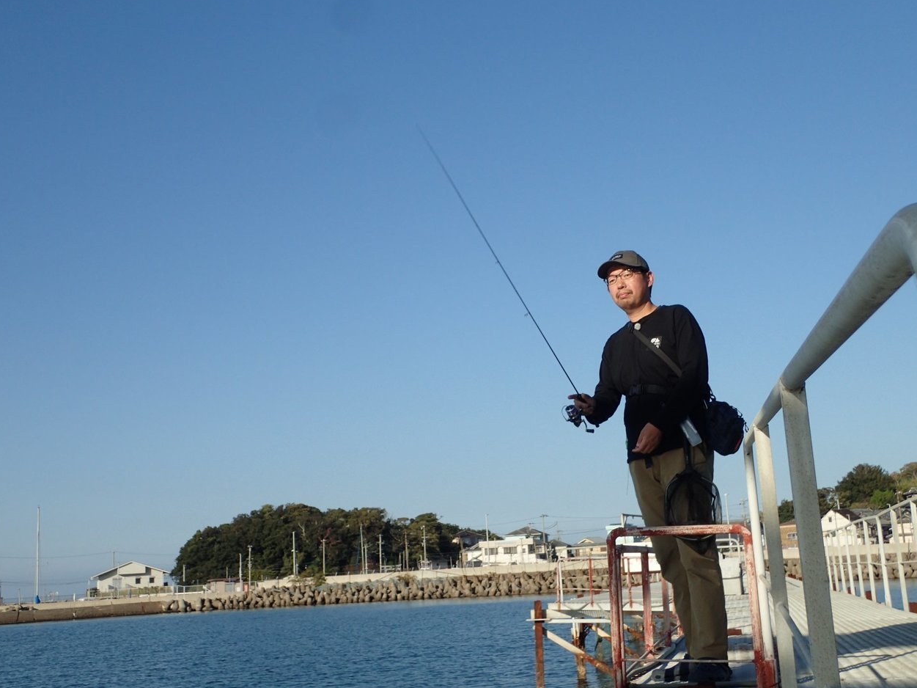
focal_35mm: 44
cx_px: 454
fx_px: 1165
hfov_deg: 42.9
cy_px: 342
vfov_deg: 32.9
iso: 100
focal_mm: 7.86
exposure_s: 1/1000
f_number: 4
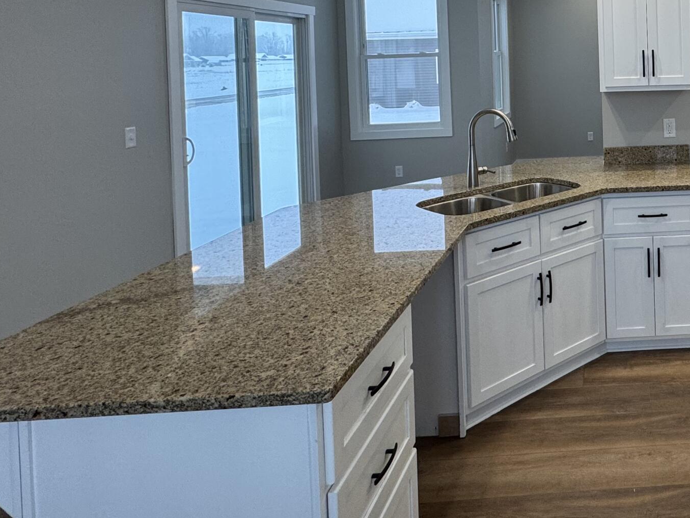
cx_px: 650
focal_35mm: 31
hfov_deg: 50.1
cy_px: 65
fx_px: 618
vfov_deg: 42.2
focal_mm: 2.22
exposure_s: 1/120
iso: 100
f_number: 2.2
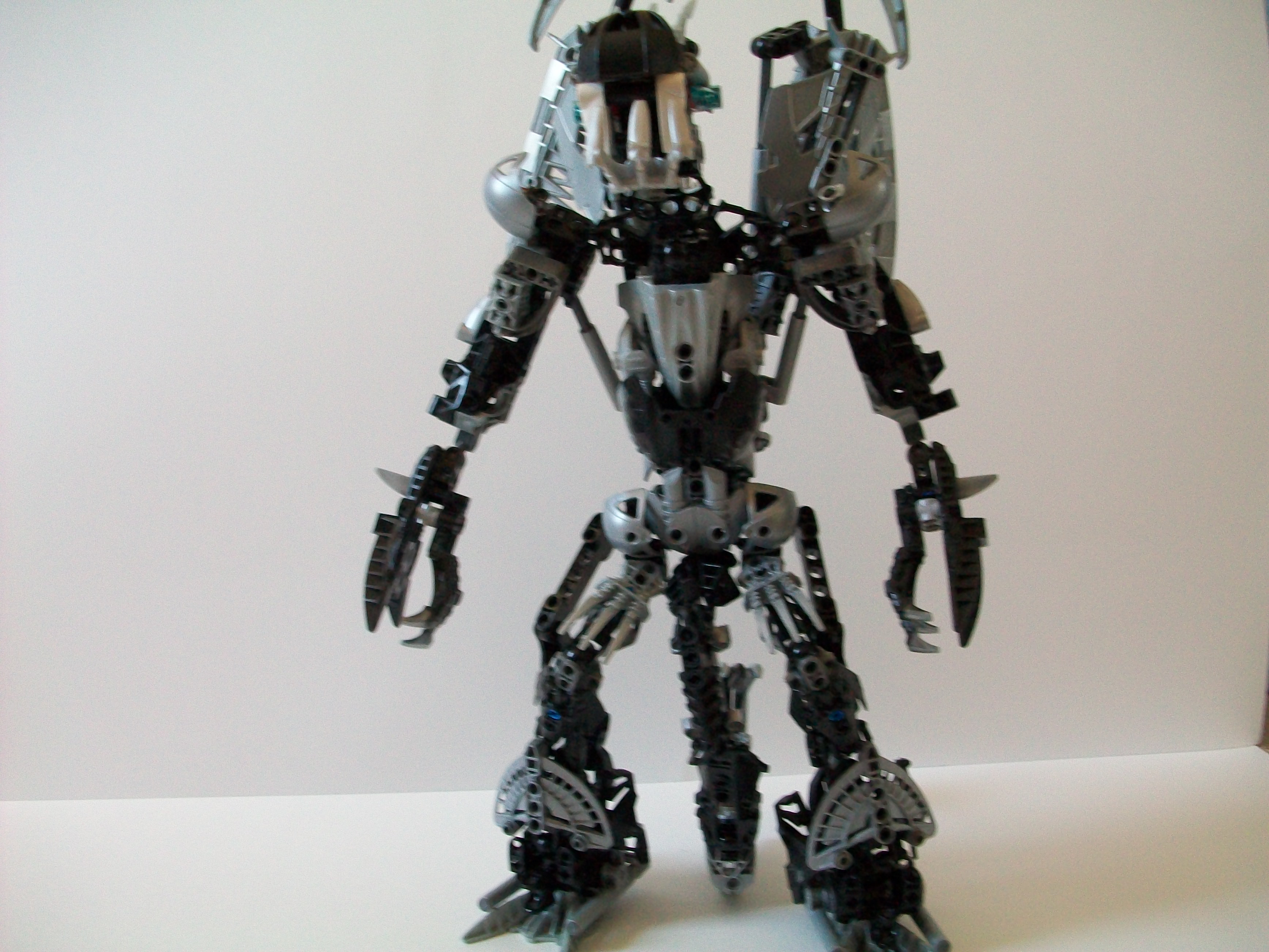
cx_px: 634
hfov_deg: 54.0
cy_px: 476
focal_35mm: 34
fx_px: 1246
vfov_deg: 41.8
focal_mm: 5.7
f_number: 2.8
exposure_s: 1/30
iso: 160
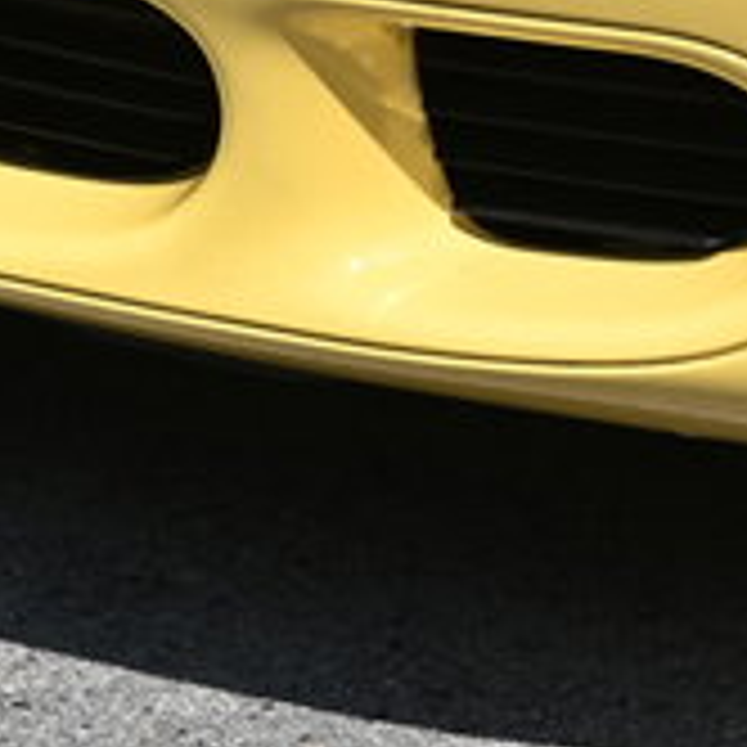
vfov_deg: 5.1
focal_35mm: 340
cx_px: 567
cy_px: -700
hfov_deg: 5.1
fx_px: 8301
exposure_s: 1/320
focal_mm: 65
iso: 100
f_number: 8
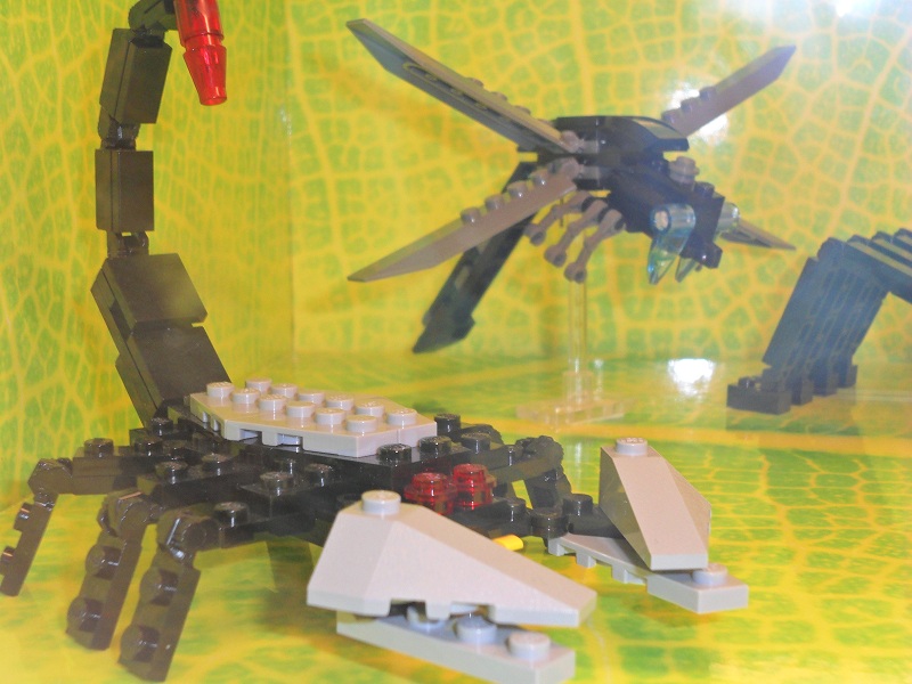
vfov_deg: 28.0
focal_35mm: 52
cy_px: 342
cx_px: 456
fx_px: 1370
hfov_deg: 36.8
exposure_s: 1/45
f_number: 5
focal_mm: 9.3
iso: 120
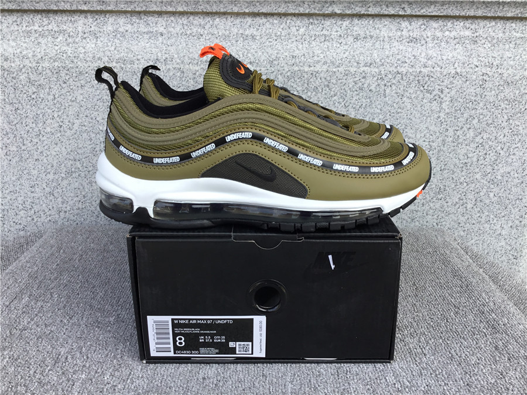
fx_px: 472
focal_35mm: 31
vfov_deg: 45.4
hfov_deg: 58.4
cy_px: 198
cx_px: 264
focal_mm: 3.3
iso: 25
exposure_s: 1/265
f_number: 2.4
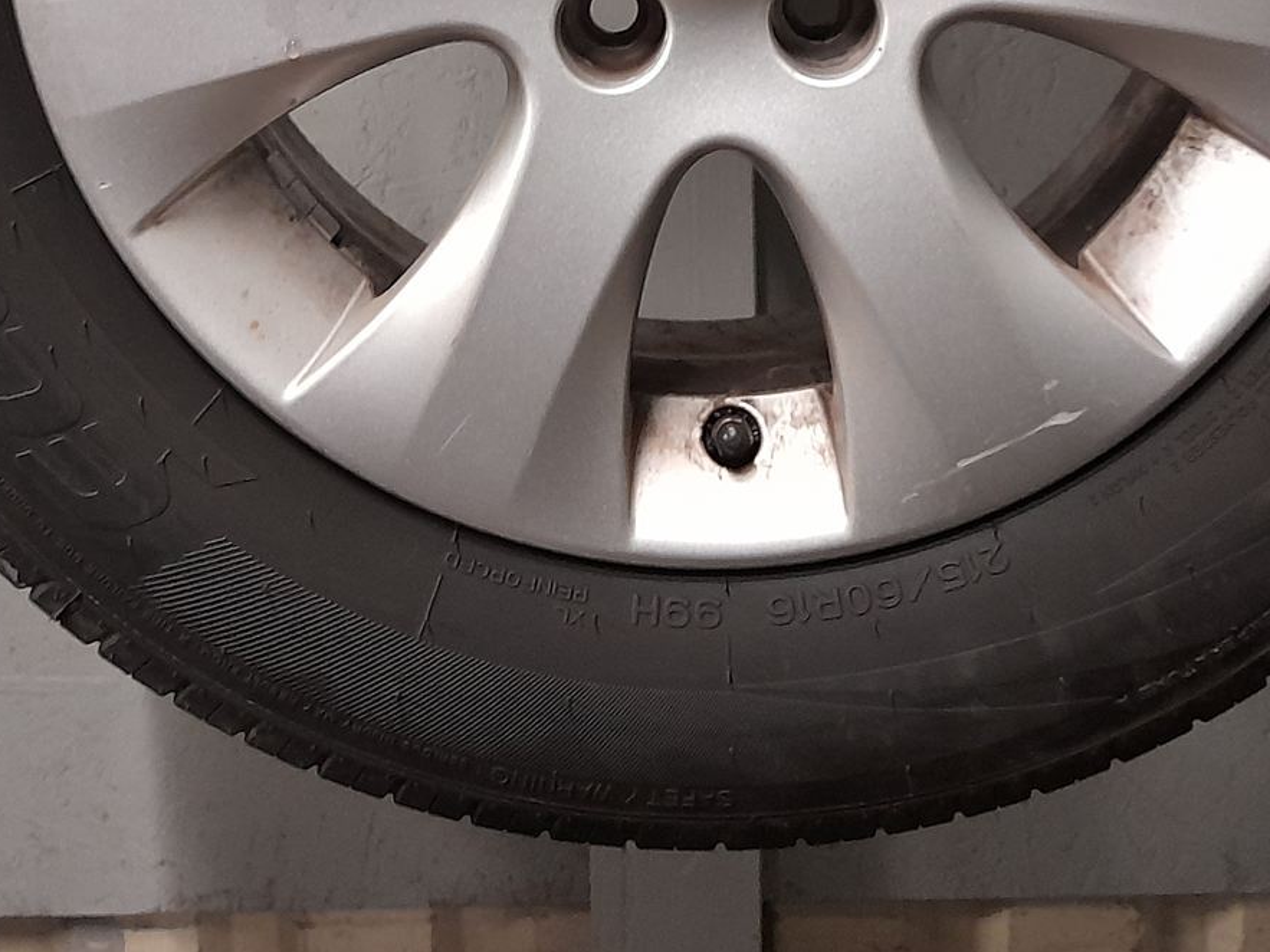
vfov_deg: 23.5
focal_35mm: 58
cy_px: -116
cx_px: 649
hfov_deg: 33.2
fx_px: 2128
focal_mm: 4.6
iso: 400
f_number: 2
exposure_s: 1/25
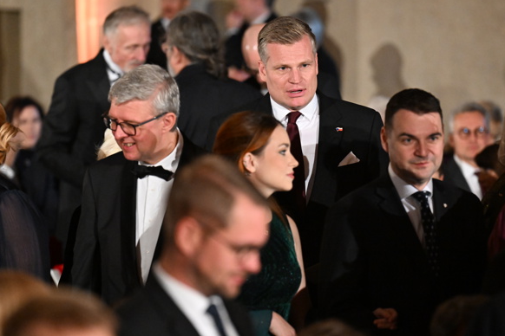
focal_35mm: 237
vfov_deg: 5.8
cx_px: 254
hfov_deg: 8.7
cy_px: 180
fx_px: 3324
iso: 8000
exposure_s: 1/320
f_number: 3.5
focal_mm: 200
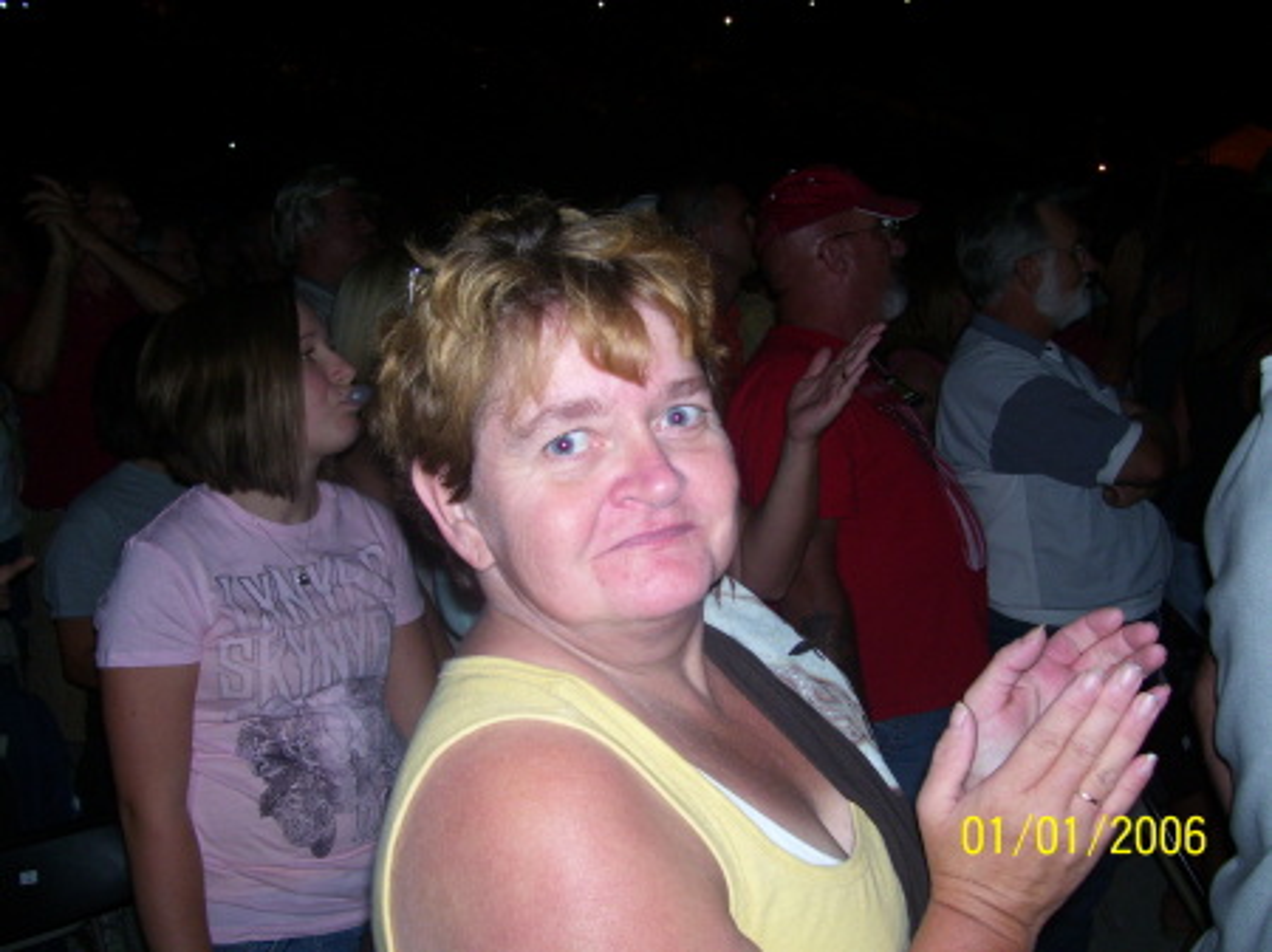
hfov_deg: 50.2
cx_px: 636
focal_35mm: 37
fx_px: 1359
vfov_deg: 38.6
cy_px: 476
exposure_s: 1/60
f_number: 2.7
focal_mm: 6
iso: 125
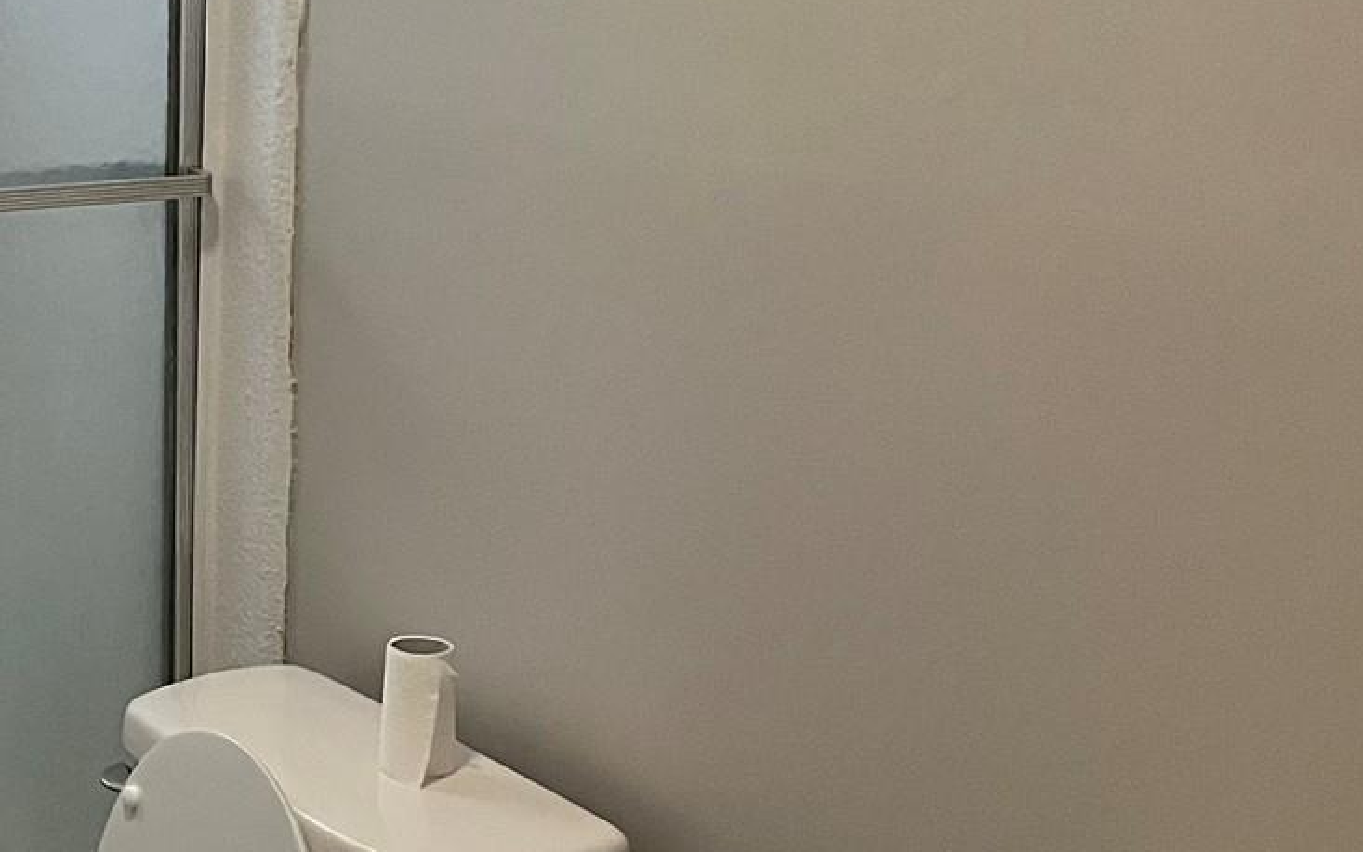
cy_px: 301
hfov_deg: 25.6
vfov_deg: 16.9
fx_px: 2860
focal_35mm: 77
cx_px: 30
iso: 400
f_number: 1.6
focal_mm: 5.1
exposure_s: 1/60
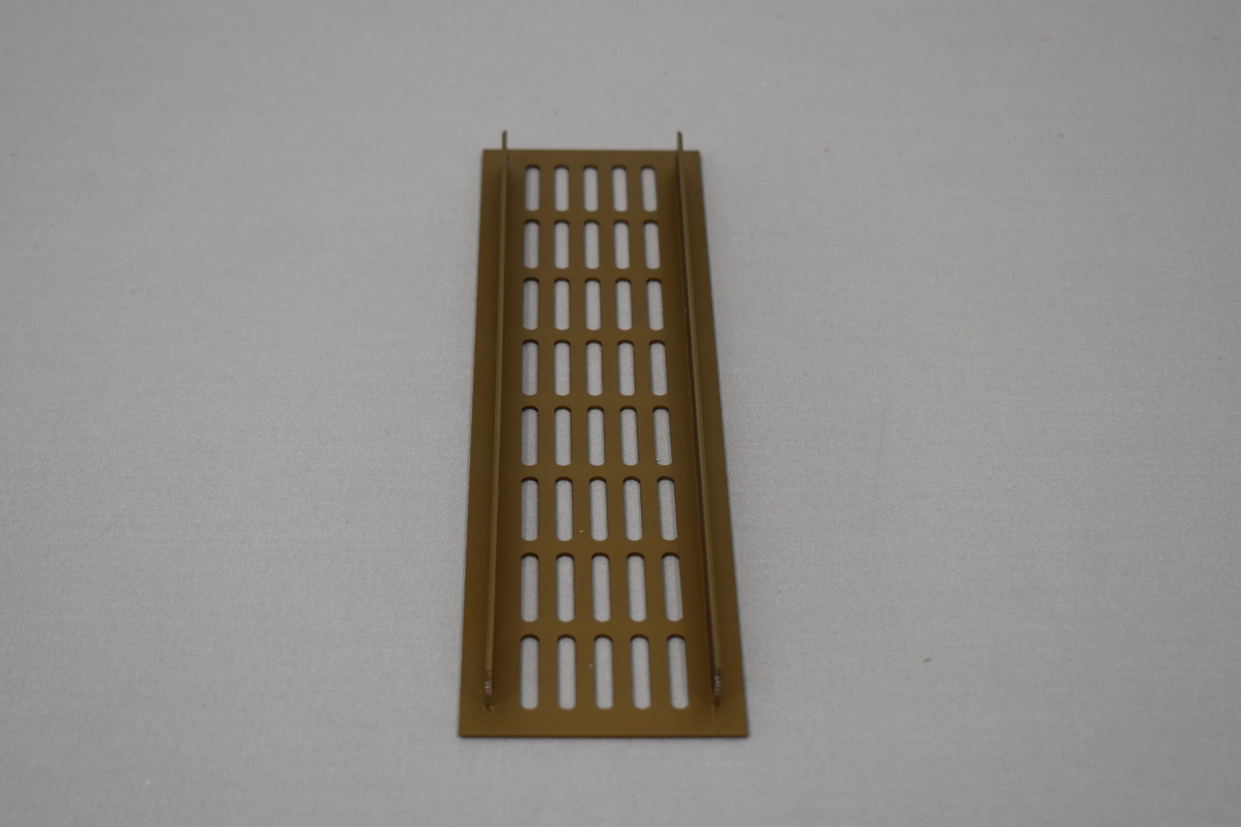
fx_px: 2482
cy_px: 414
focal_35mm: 72
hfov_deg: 28.1
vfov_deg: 18.9
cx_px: 620
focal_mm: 48
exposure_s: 1/125
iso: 400
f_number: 5.3
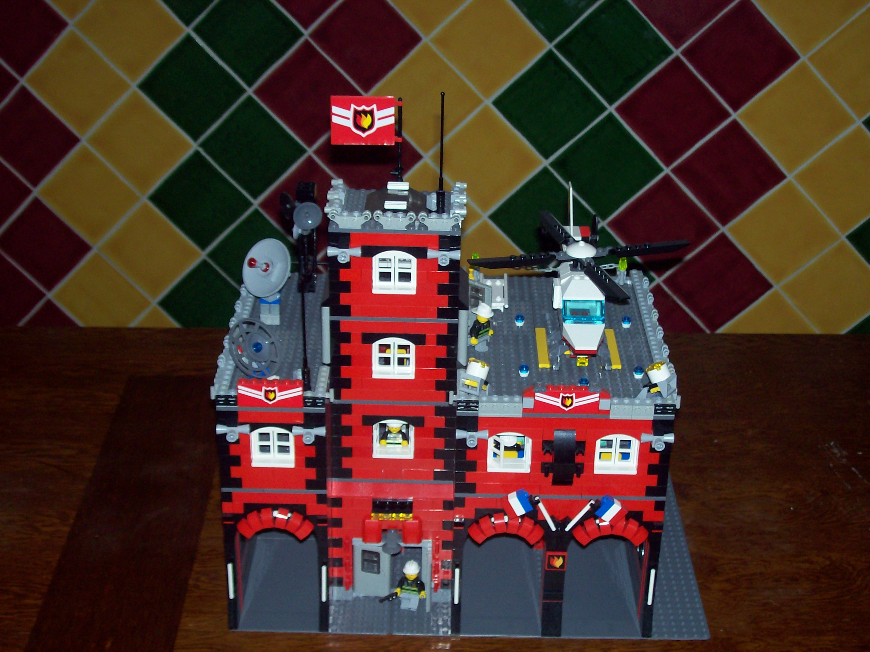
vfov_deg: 26.1
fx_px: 1407
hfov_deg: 34.4
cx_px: 435
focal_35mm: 56
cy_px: 326
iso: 80
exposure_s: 1/83.6
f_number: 3.4
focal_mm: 9.4
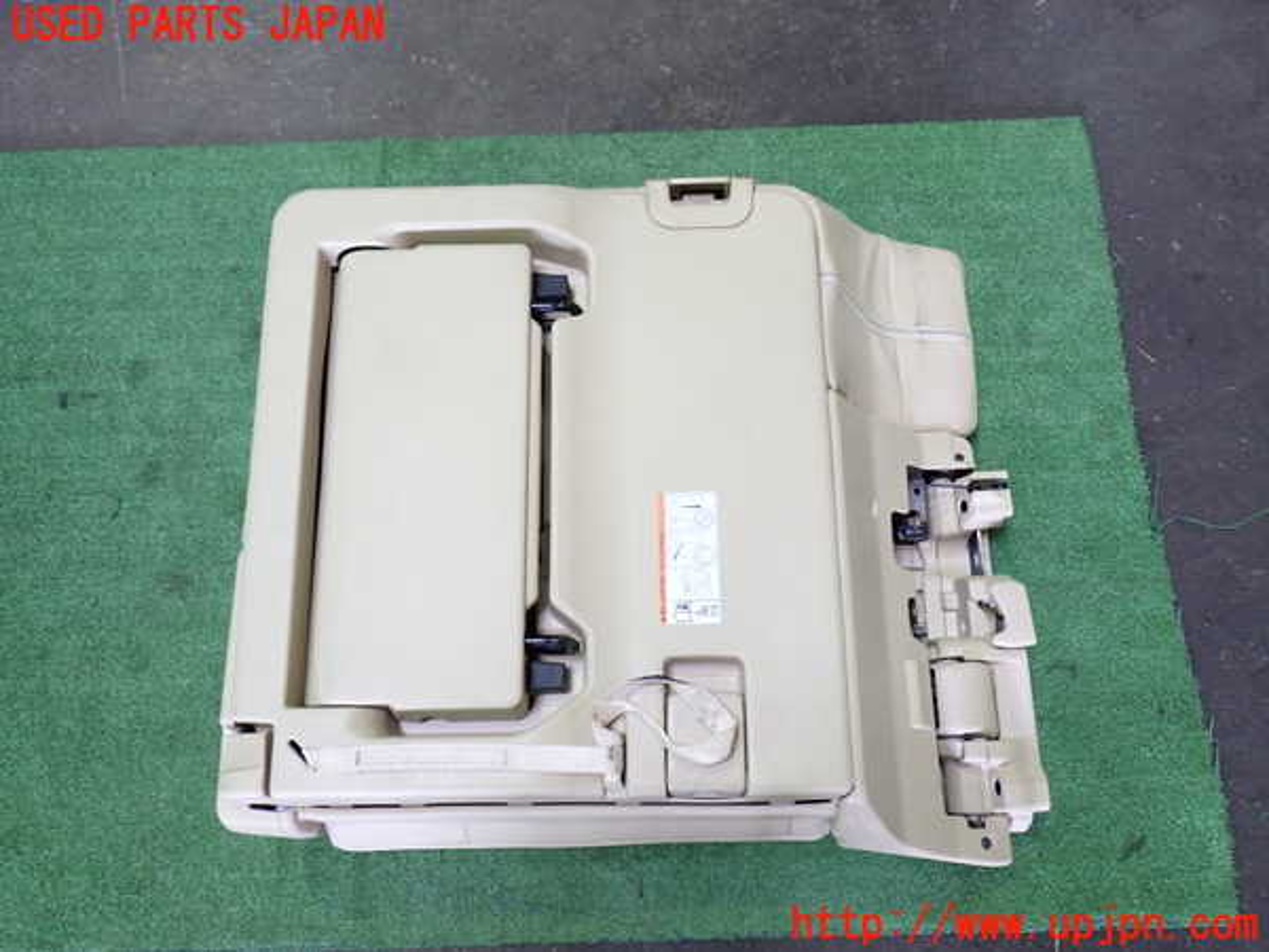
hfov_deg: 60.0
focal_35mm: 30
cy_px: 476
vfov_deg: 46.8
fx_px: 1100
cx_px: 634
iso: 200
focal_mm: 5.4
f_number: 2.3
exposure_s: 1/40
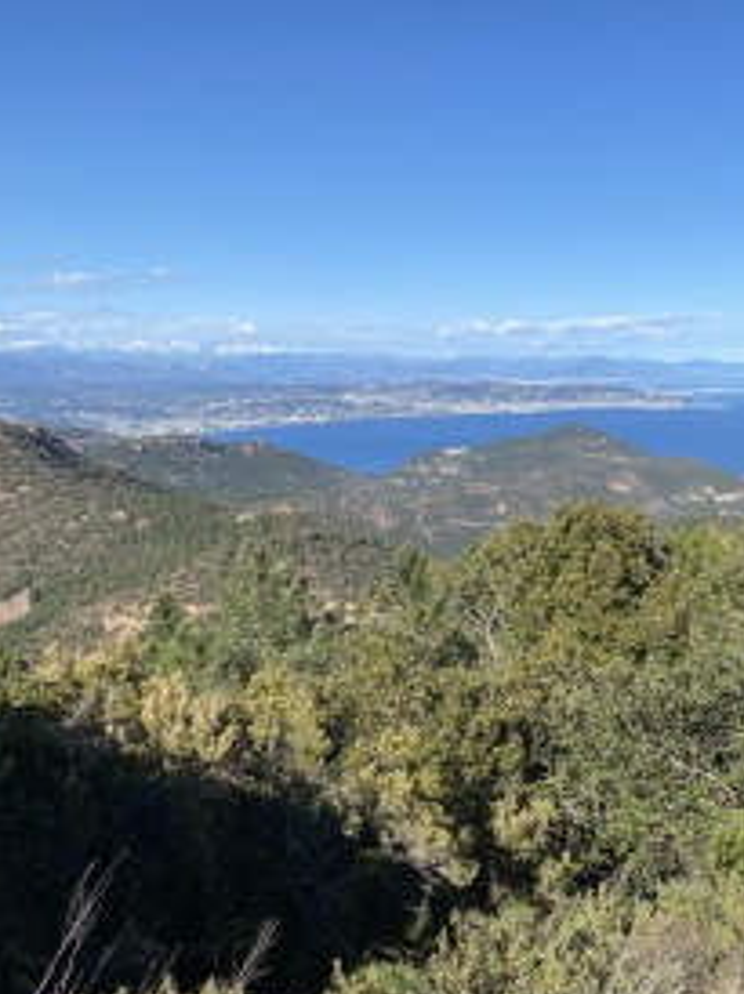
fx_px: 1091
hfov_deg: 37.5
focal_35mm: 38
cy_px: 479
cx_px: 461
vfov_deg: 49.0
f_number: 1.8
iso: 32
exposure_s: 1/3125
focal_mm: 4.25
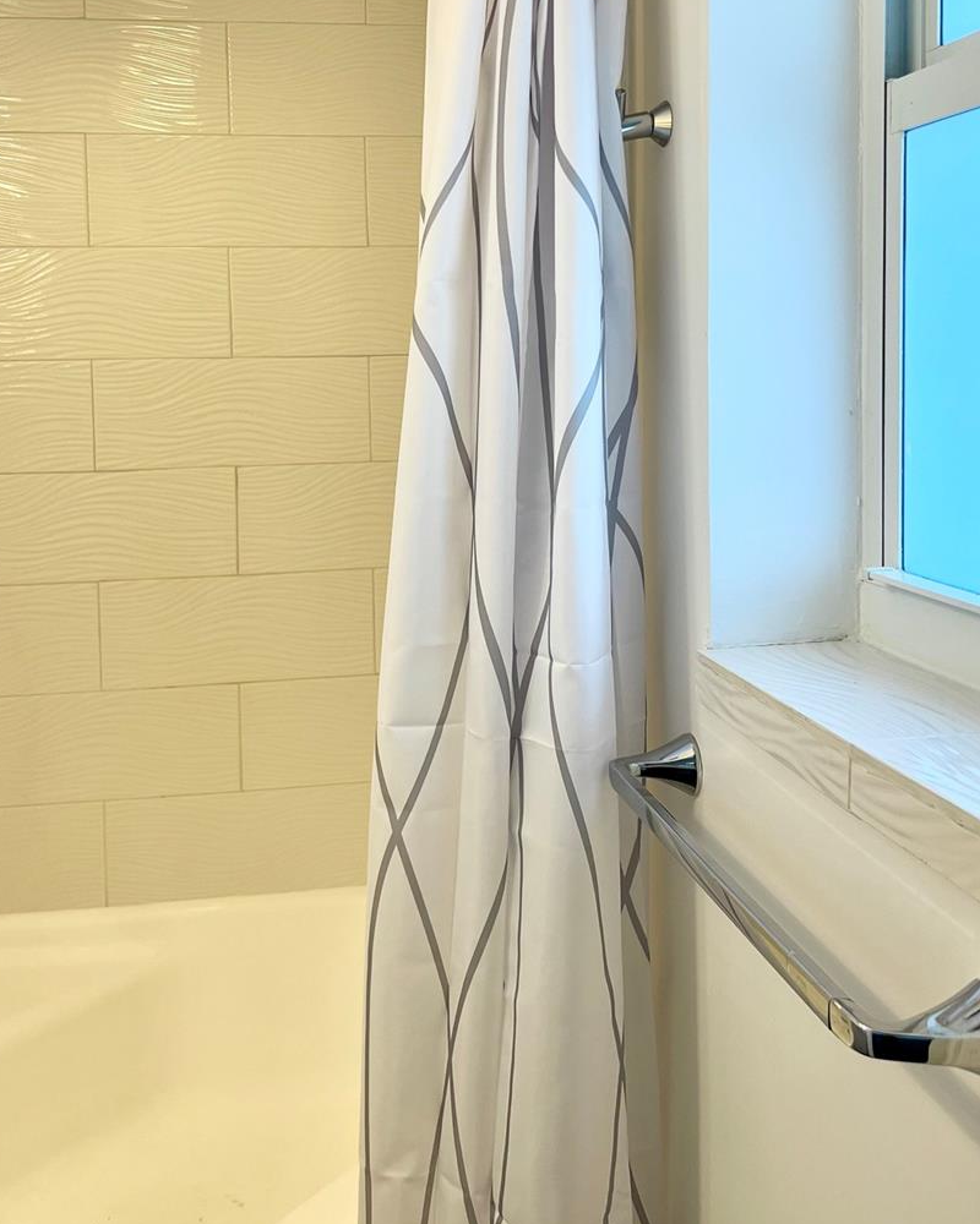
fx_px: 1414
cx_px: 432
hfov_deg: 38.2
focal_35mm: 39
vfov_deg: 46.3
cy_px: 437
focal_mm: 5.7
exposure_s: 1/120
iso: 64
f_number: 1.5
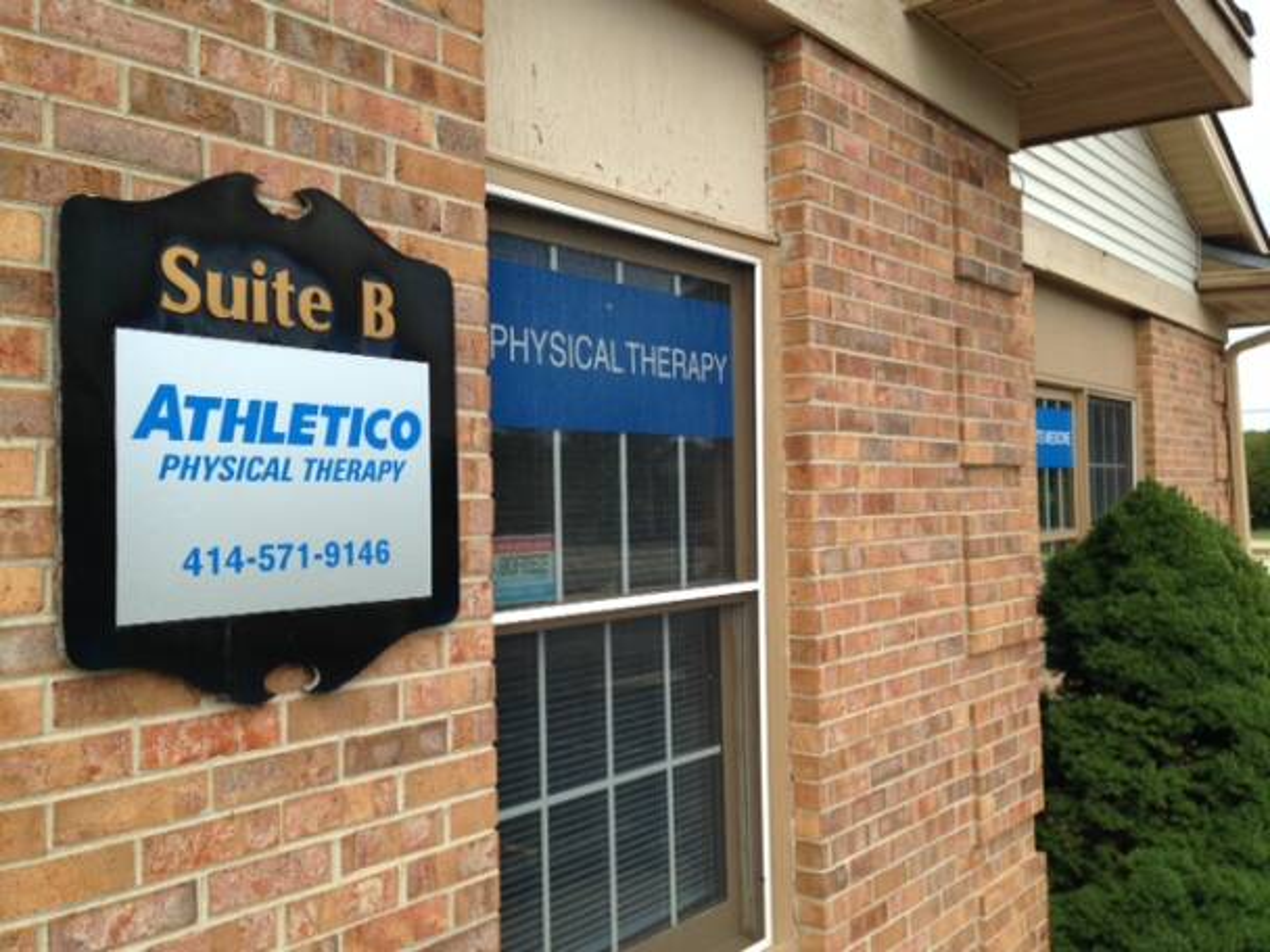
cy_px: 476
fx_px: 1211
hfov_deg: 55.4
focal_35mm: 33
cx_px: 635
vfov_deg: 42.9
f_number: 2.4
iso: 50
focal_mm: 4.12
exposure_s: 1/847
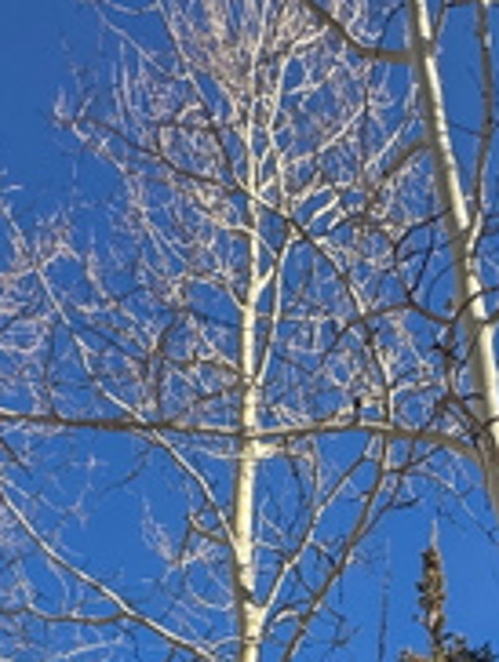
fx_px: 1131
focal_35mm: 59
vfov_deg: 22.5
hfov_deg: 24.2
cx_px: 448
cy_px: 1131
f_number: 2.2
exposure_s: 1/346
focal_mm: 2.22
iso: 40
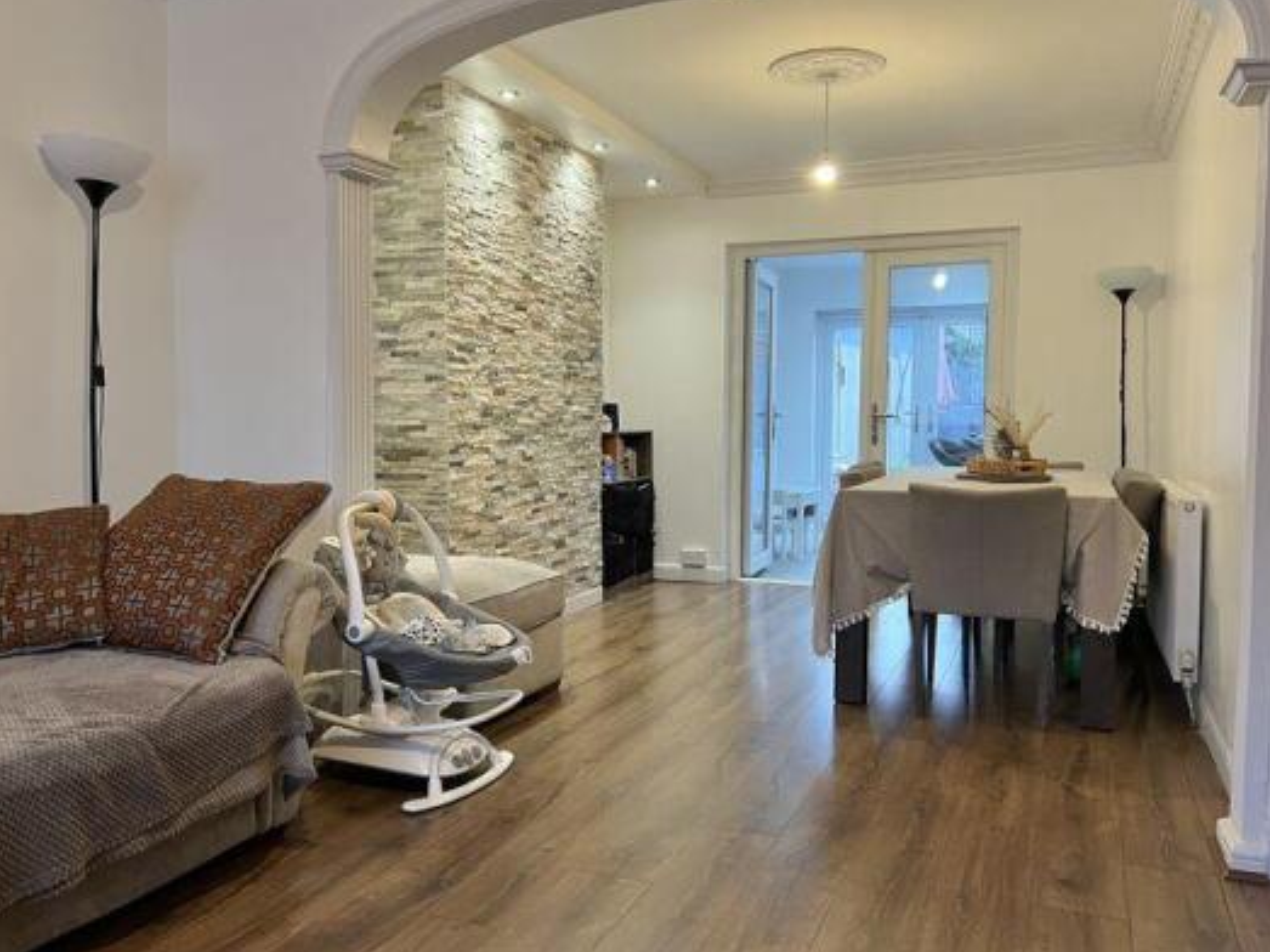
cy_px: 477
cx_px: 642
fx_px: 1064
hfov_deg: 61.7
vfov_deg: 48.2
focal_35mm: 29
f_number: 1.5
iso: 125
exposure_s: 1/50
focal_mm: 5.7
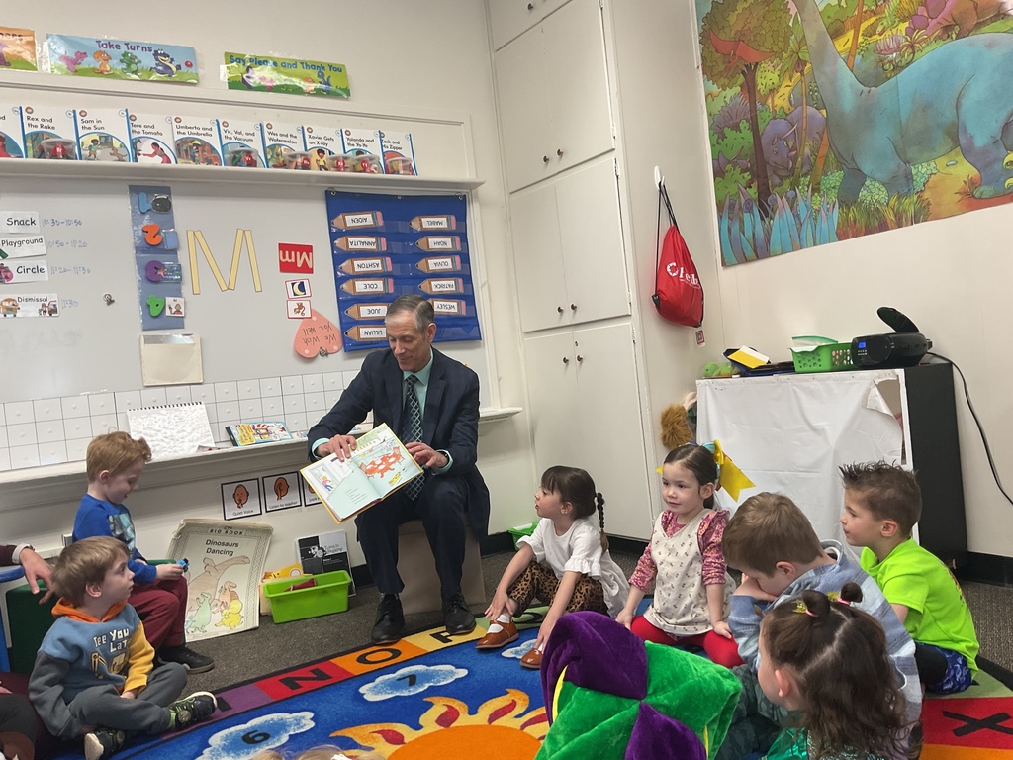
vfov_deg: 48.2
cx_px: 506
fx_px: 849
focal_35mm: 29
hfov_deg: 61.7
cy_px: 380
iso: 40
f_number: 1.8
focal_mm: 3
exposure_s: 1/60
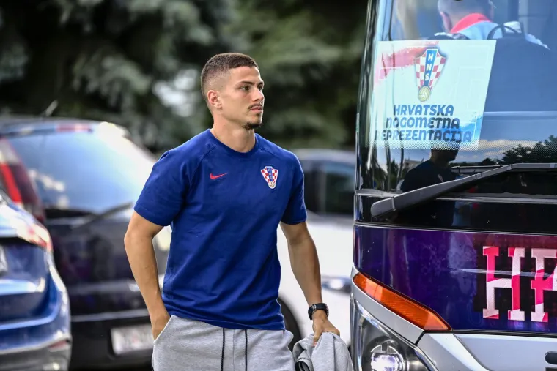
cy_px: 186
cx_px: 278
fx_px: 3095
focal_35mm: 200
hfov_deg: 10.3
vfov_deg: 6.9
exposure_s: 1/500
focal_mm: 200
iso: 250
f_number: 2.8
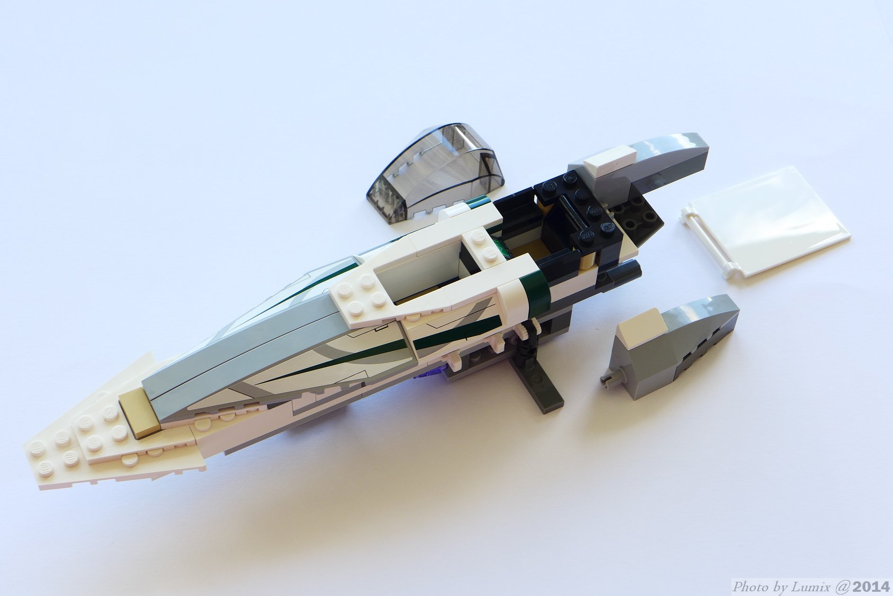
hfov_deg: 33.4
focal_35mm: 60
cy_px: 298
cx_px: 446
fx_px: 1489
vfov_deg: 22.6
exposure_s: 1/40
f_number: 4.5
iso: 80
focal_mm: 11.8
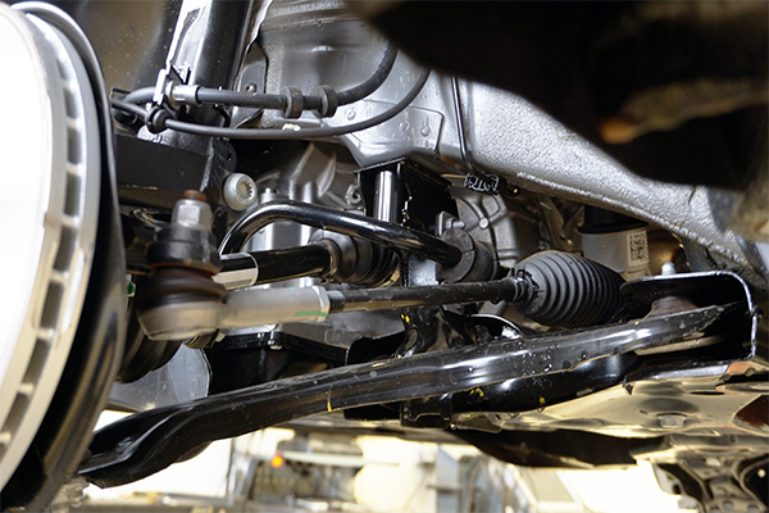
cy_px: 256
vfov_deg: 35.5
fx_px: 801
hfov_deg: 51.3
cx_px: 384
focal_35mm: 38
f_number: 4.5
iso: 160
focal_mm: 25
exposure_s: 1/3.33
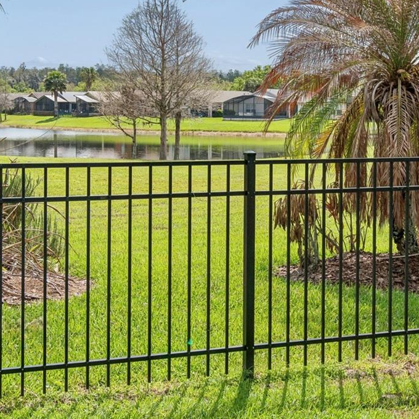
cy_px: 118
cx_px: 211
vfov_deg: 28.3
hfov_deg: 28.6
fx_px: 822
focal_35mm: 60
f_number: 7.1
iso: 100
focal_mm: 20
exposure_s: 1/640
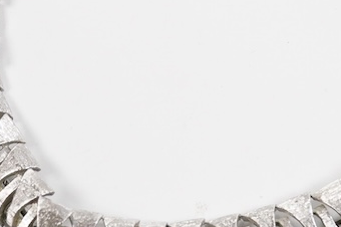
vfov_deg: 9.2
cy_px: 4
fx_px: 1402
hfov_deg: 13.9
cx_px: 180
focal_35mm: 148
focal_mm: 30
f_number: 8
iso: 2500
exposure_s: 1/320
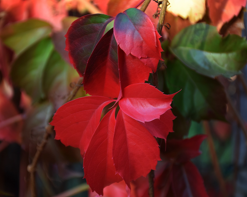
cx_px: 131
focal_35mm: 153
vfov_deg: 10.1
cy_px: 98
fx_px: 1119
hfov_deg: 12.6
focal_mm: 90
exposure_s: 1/125
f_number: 6.3
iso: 400
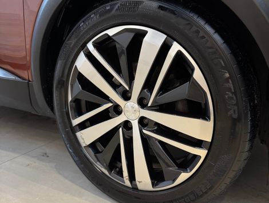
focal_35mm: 24
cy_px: 102
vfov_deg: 56.9
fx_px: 187
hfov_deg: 71.5
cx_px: 134
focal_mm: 6.76
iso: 500
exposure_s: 1/60
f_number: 1.78
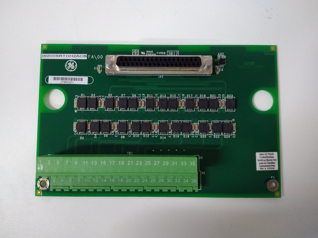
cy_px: 119
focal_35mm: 27
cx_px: 159
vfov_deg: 51.4
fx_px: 248
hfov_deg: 65.3
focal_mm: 3.79
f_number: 2
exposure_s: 1/33
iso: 674
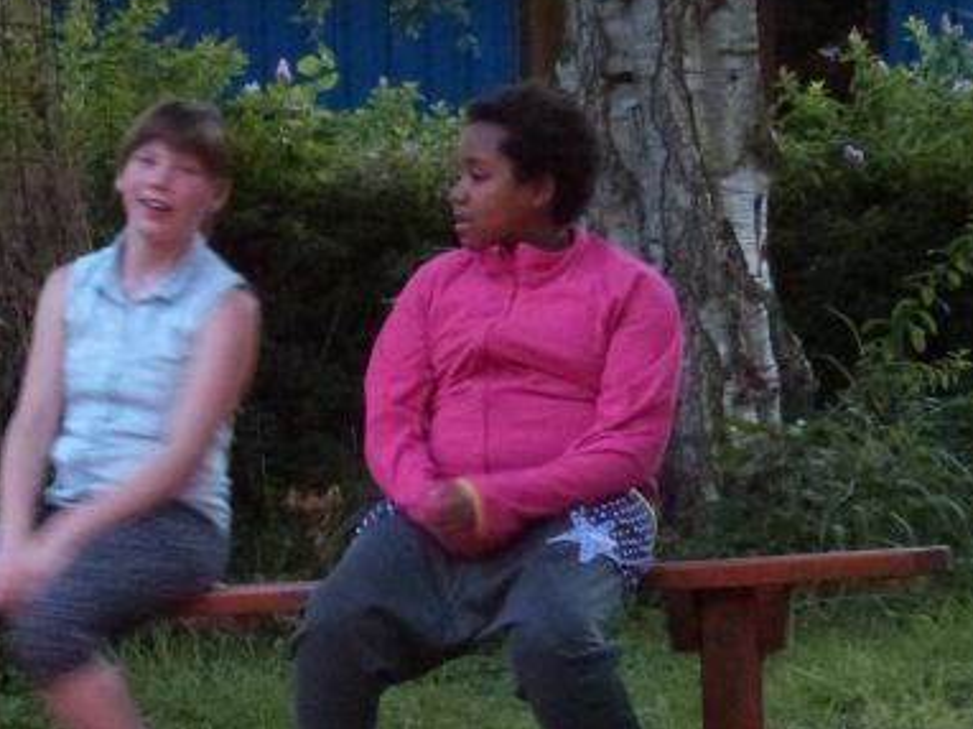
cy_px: 729
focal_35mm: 111
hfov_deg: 17.4
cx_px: 33
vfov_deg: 13.2
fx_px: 3118
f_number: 3.2
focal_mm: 9.4
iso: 1000
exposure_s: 1/8
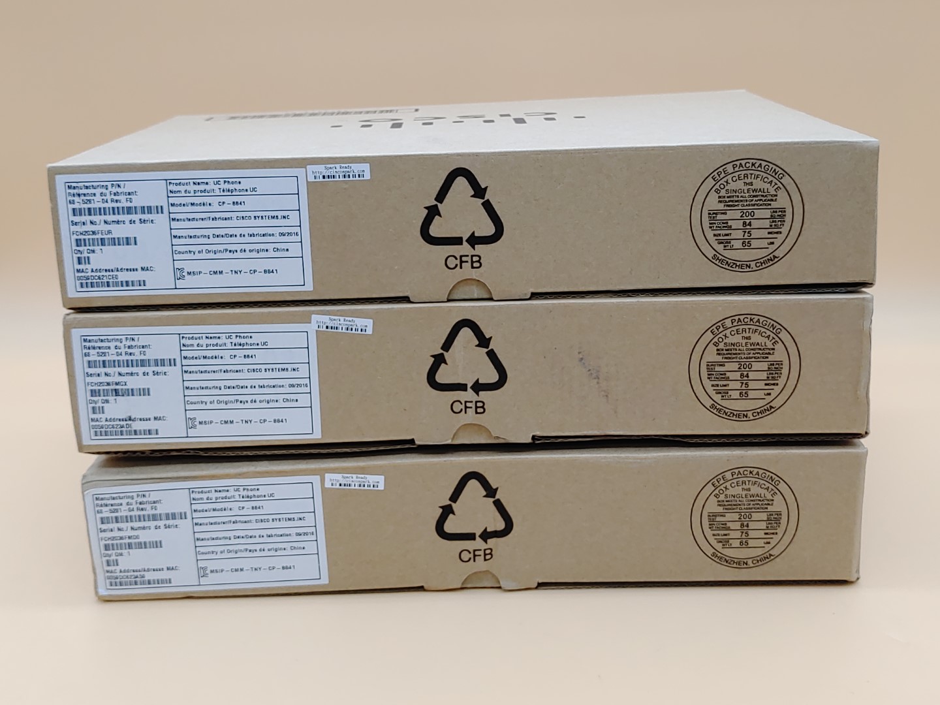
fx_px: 1195
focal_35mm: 44
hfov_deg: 42.9
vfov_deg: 32.9
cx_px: 470
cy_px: 352
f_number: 1.8
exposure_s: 1/120
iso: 50
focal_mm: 4.36
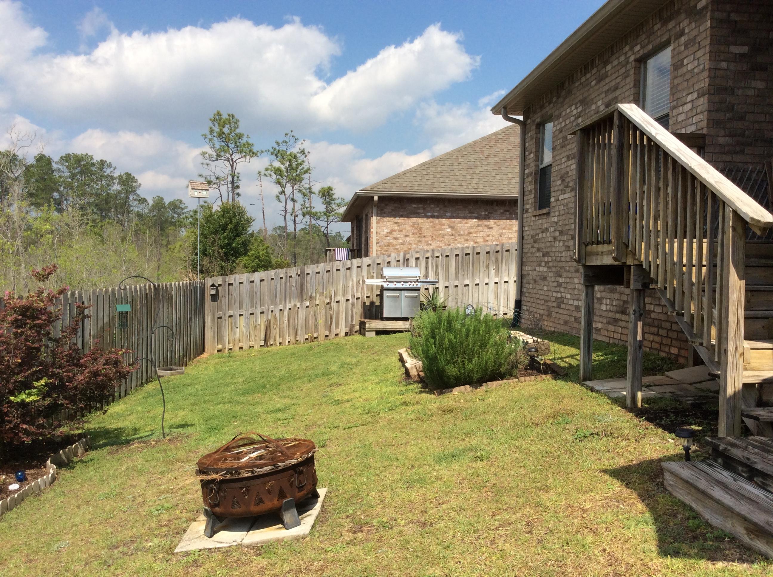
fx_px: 714
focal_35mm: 32
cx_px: 386
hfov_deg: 56.9
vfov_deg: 44.1
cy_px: 288
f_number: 2.4
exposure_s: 1/1845
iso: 32
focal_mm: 3.3
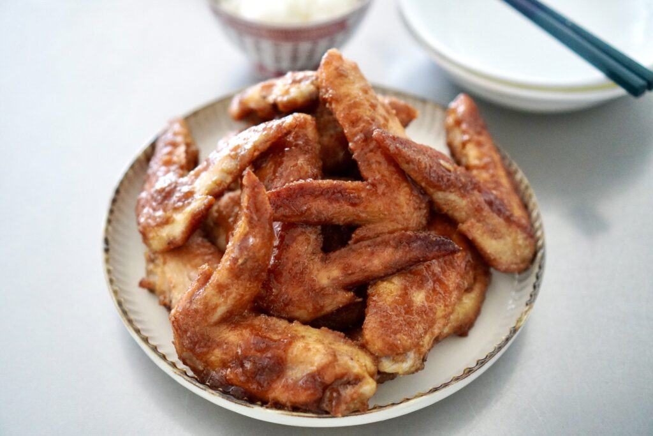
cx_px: 326
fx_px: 952
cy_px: 218
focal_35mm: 52
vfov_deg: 25.8
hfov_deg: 37.8
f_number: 2
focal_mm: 35
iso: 3200
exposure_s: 1/160
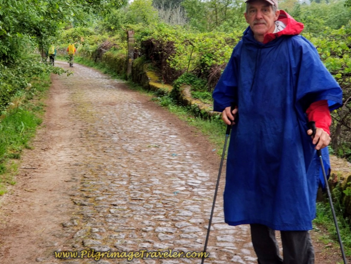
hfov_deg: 28.8
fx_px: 680
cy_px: 95
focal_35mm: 67
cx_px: 130
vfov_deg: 21.9
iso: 40
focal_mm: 6
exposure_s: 1/30
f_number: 2.4
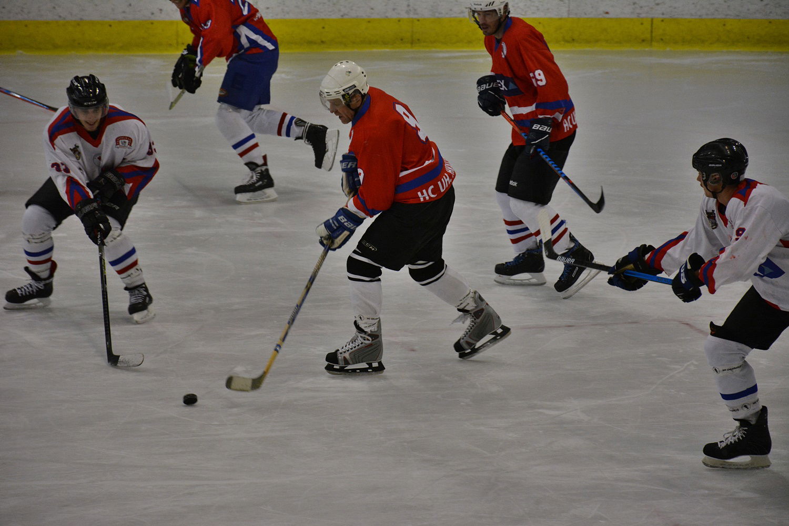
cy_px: 263
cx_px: 394
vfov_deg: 6.5
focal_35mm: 210
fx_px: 4602
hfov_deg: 9.8
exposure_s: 1/320
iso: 1600
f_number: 5.6
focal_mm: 140
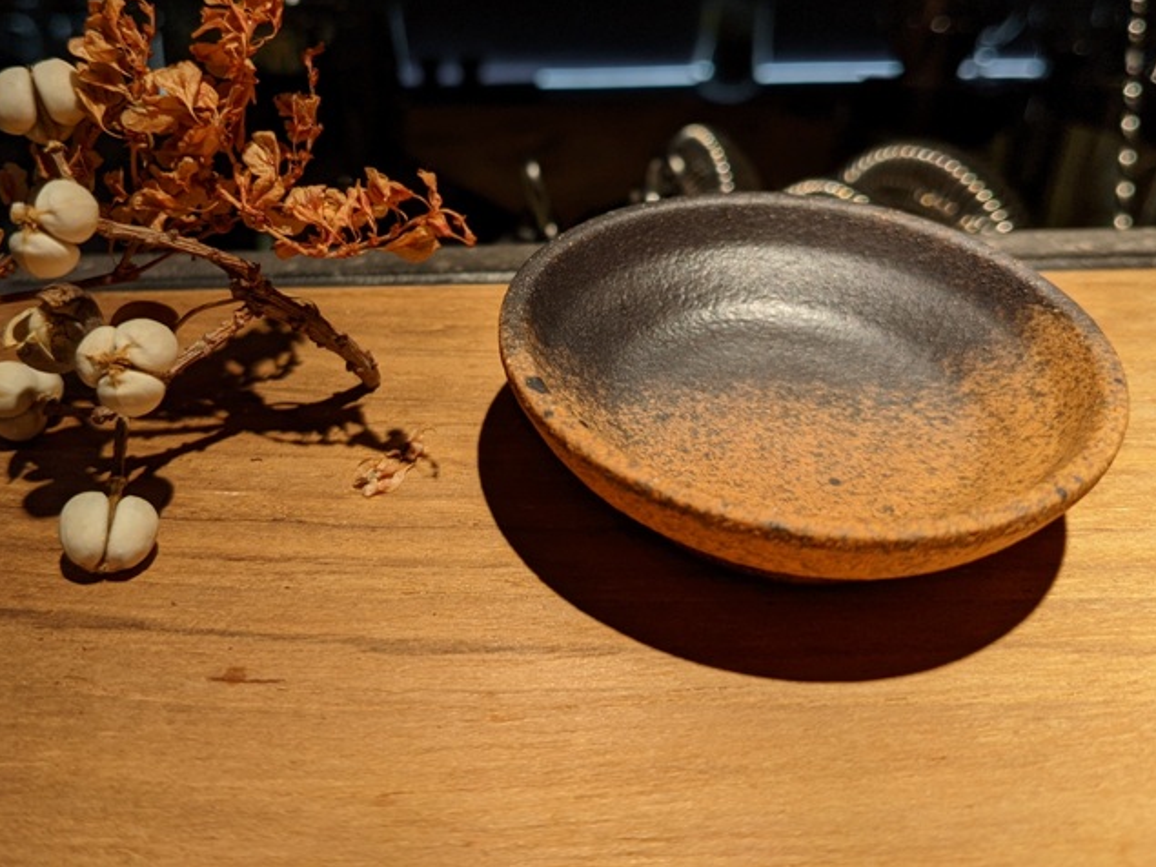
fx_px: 1135
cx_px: 481
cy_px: 324
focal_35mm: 34
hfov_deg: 53.7
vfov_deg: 41.5
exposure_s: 1/40
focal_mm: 4.38
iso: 62
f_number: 1.73
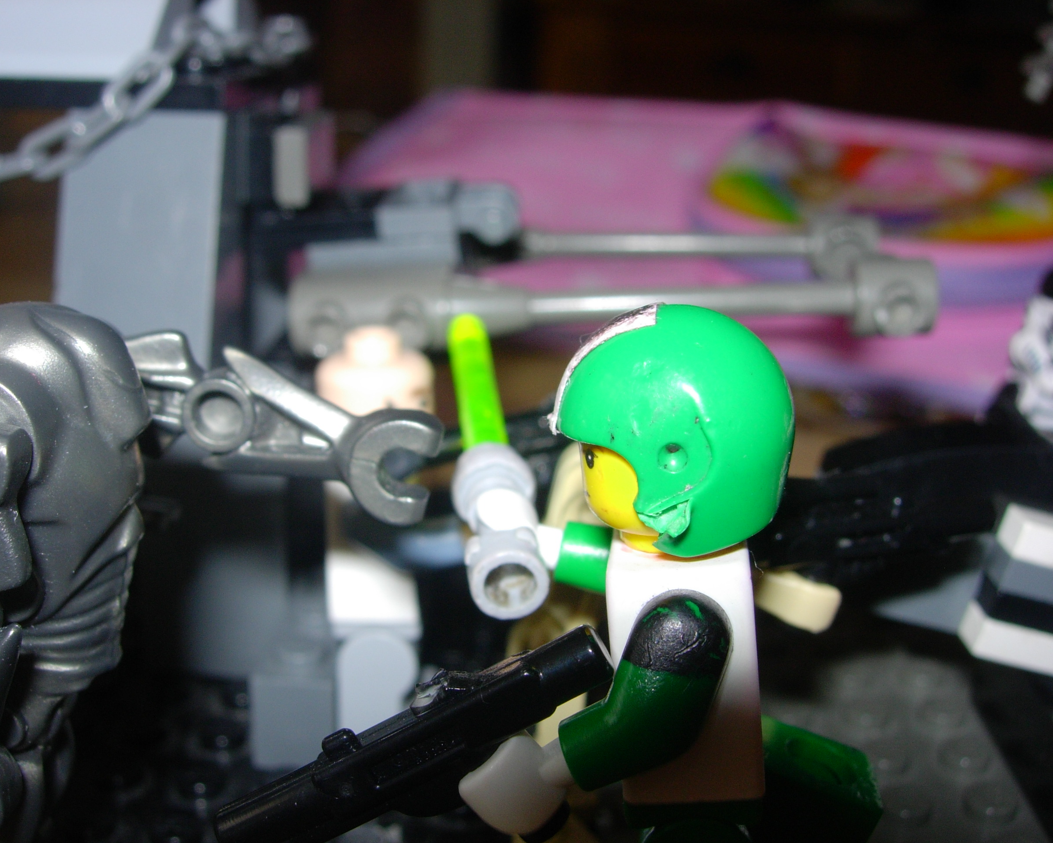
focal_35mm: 40
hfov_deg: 45.8
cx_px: 492
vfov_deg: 37.3
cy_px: 425
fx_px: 1247
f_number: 4.8
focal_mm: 7.8
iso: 79
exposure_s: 1/64
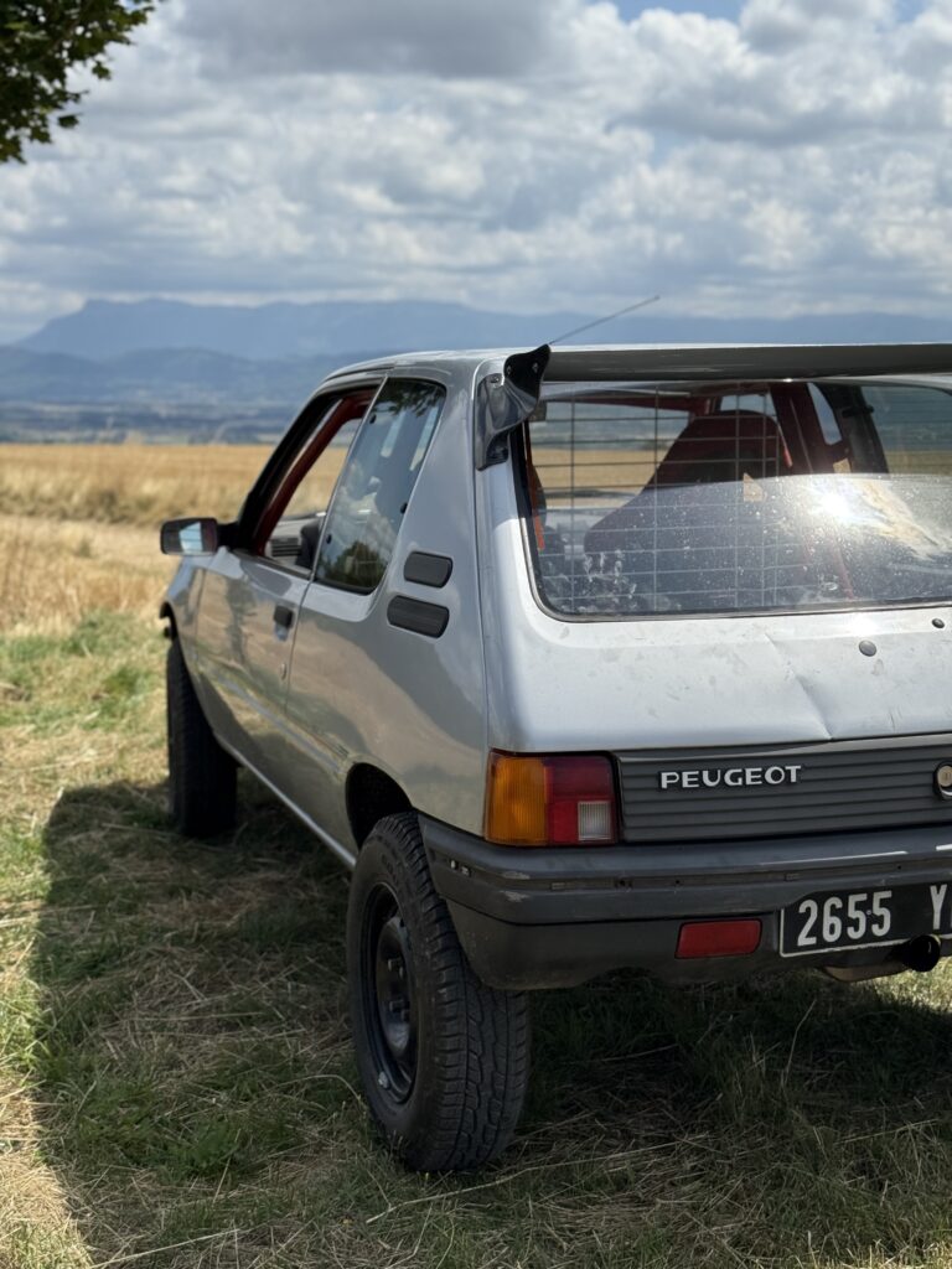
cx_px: 476
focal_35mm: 48
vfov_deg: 39.7
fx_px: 1760
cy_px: 634
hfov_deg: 30.3
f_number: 1.78
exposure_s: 1/8772
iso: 80
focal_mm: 6.76
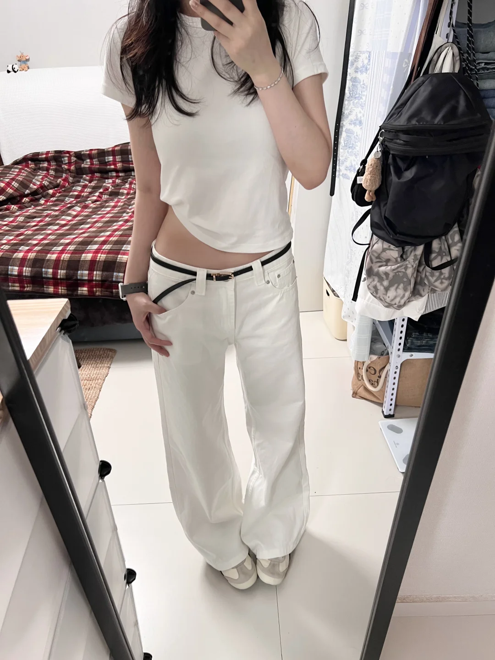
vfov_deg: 67.3
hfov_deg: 53.1
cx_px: 248
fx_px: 496
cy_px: 330
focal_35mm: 26
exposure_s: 1/50
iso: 100
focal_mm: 5.7
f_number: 1.5
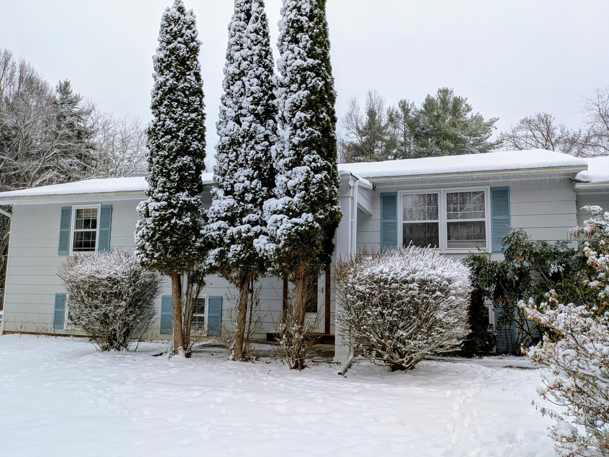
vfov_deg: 54.9
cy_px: 228
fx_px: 440
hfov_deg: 69.4
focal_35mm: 25
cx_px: 304
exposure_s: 1/1580
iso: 53
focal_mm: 5.43
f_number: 1.89
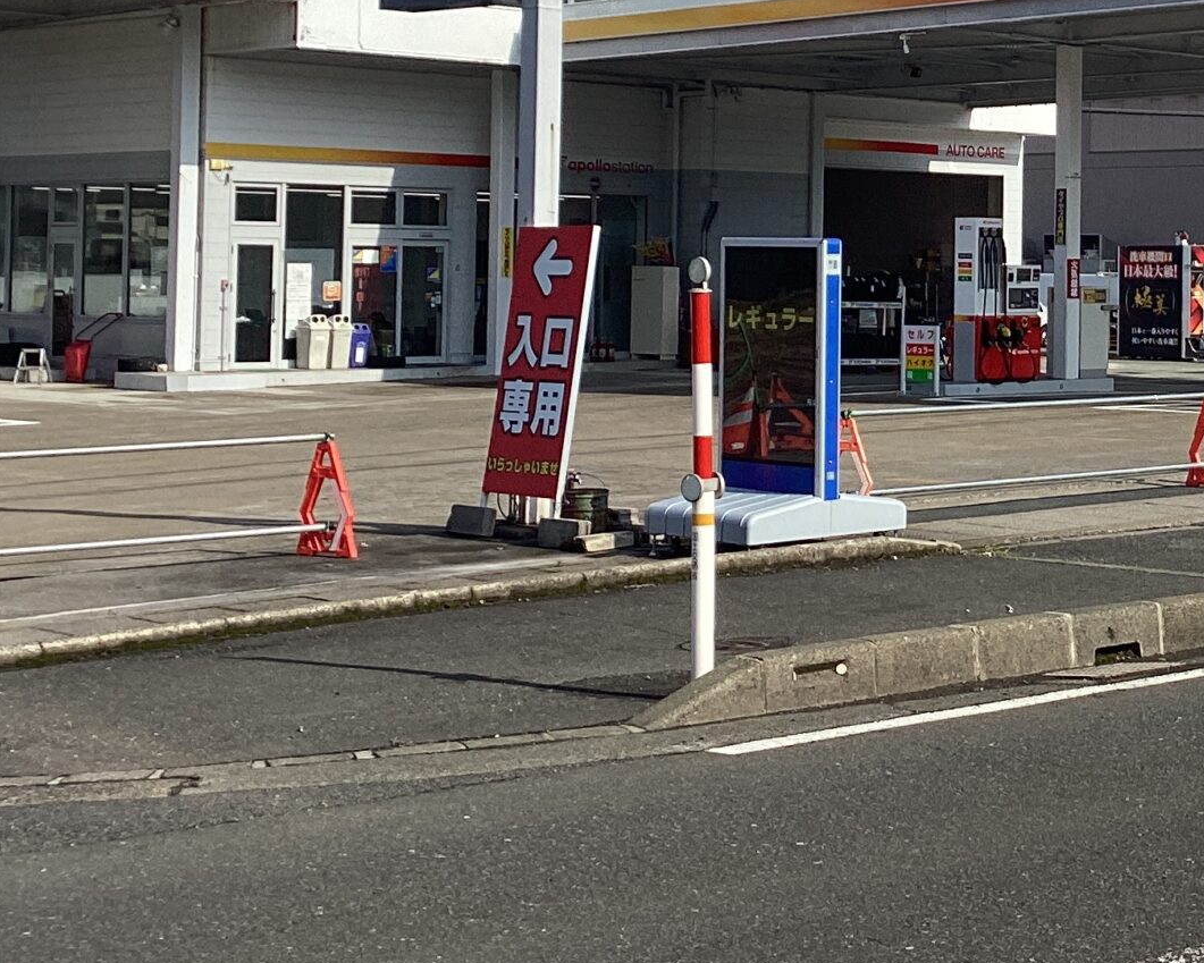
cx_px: 1195
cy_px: 197
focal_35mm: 73
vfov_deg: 20.7
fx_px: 2602
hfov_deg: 24.9
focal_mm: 3.3
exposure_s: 1/1631
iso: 25
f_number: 2.4
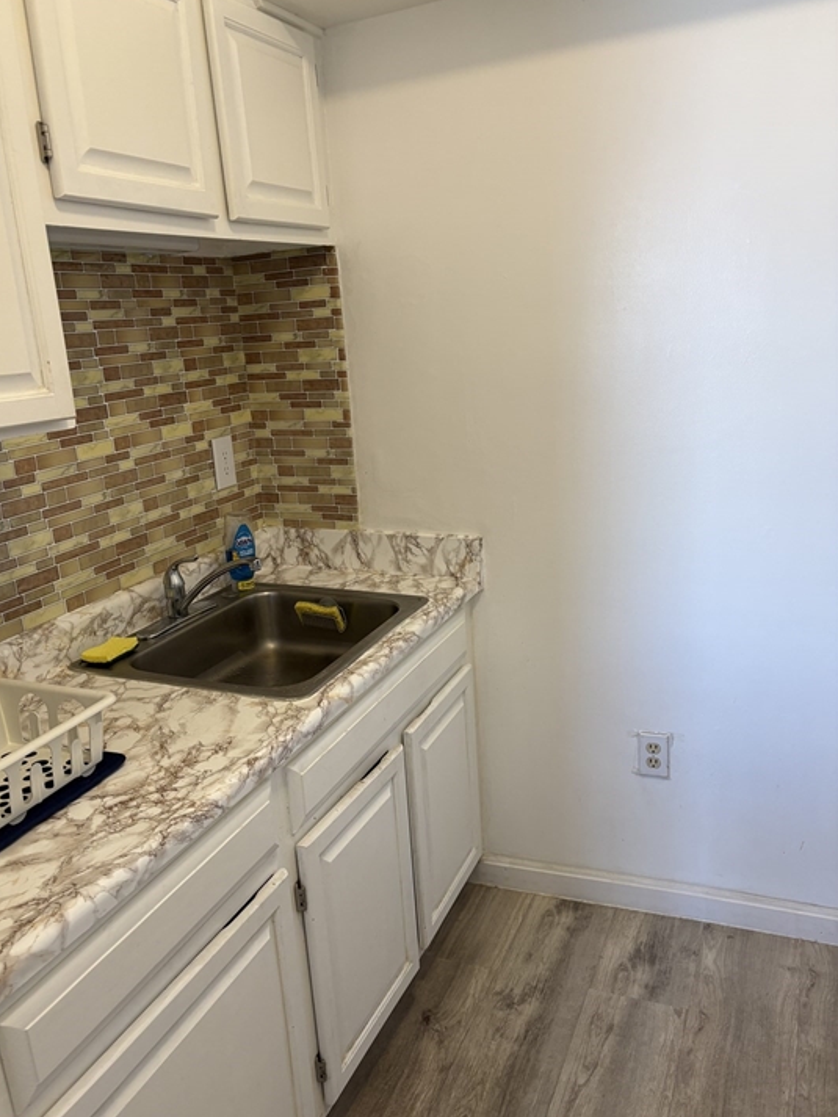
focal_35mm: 28
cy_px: 578
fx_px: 904
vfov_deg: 63.4
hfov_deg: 49.7
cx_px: 390
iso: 125
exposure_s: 1/60
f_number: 1.6
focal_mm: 5.96
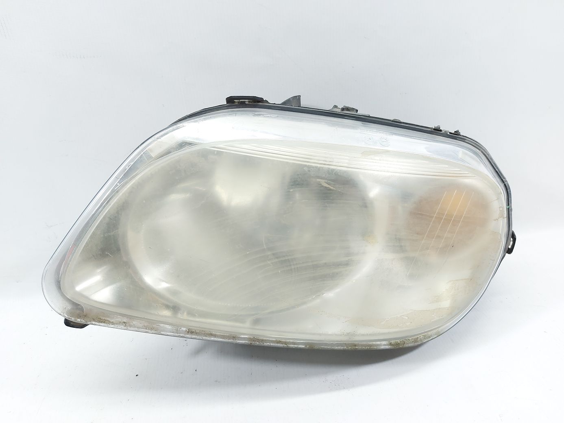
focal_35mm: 24
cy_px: 212
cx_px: 282
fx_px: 391
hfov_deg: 71.6
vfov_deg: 56.8
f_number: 1.8
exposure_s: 1/50
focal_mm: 5.23
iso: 80
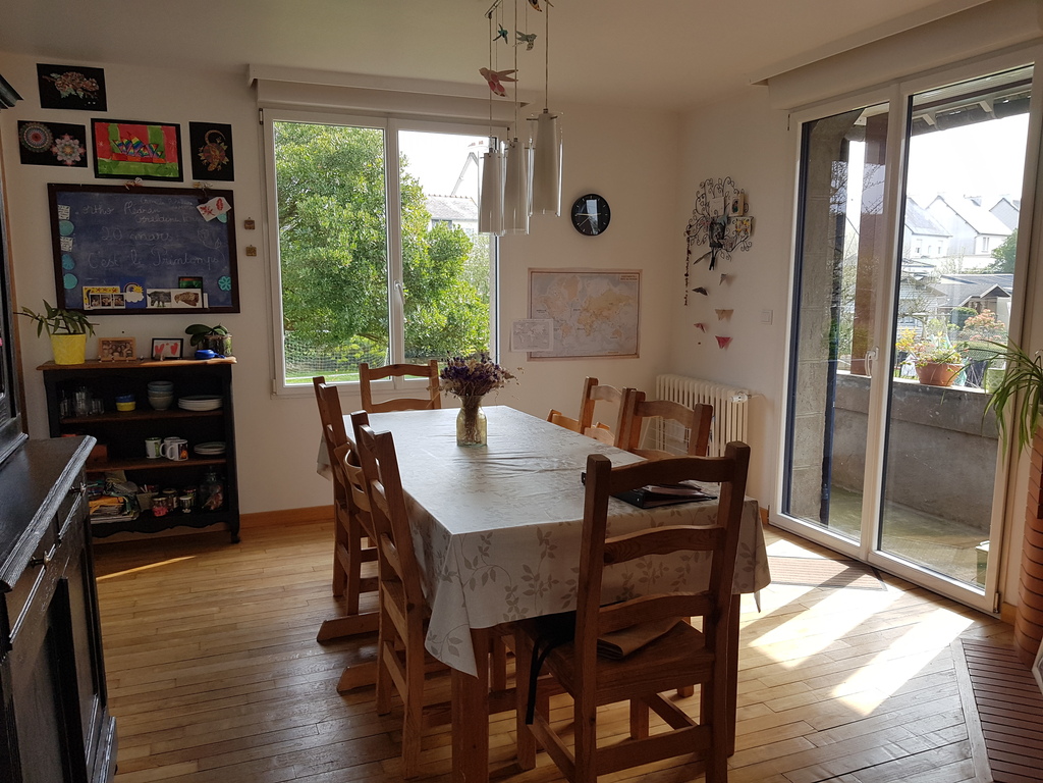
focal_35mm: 26
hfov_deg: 67.3
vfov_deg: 53.1
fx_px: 783
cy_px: 392
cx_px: 522
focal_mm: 4.2
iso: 50
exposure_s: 1/276
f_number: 1.7
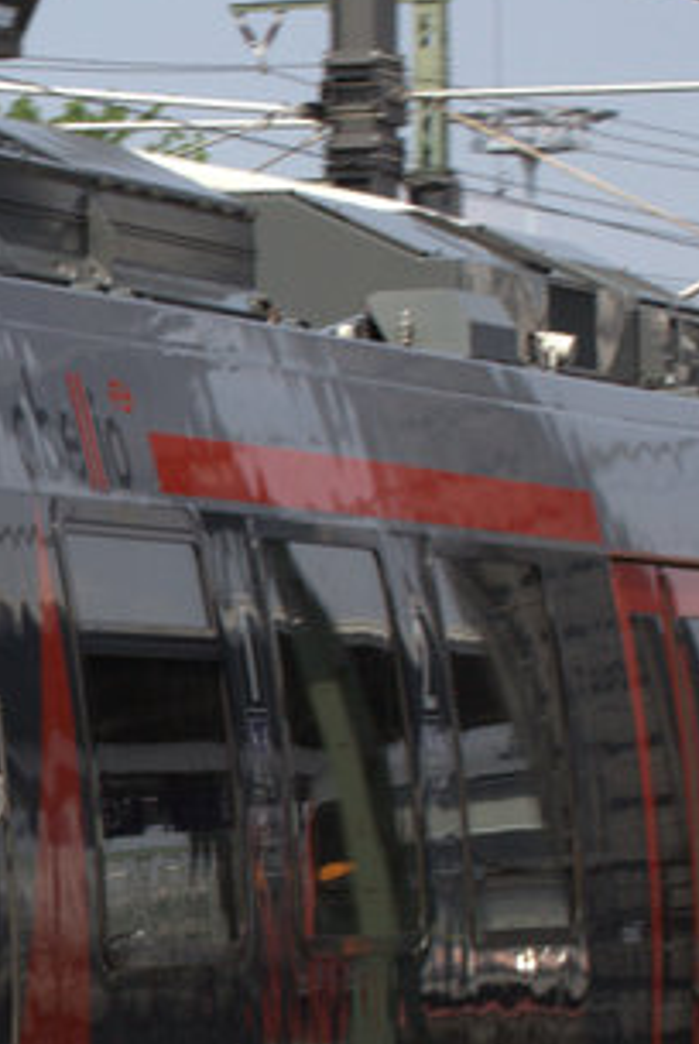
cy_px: 933
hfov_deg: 4.1
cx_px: -555
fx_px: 9705
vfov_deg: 6.2
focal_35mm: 334
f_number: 16
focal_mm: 87
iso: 500
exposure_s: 1/160
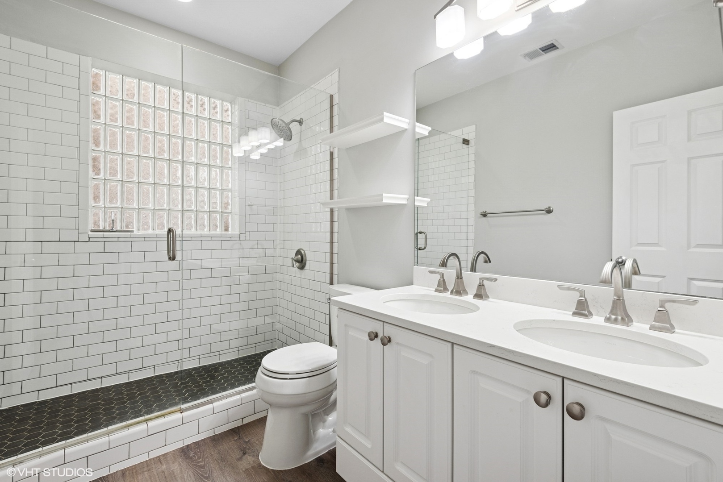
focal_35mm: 16
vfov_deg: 73.8
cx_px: 362
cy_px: 241
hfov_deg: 96.7
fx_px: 321
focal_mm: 16
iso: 400
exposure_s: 1/15
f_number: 8
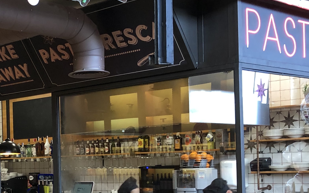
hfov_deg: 25.7
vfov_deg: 16.7
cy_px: 172
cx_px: 15
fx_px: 648
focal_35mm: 77
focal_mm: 4
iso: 32
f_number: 1.8
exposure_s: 1/20
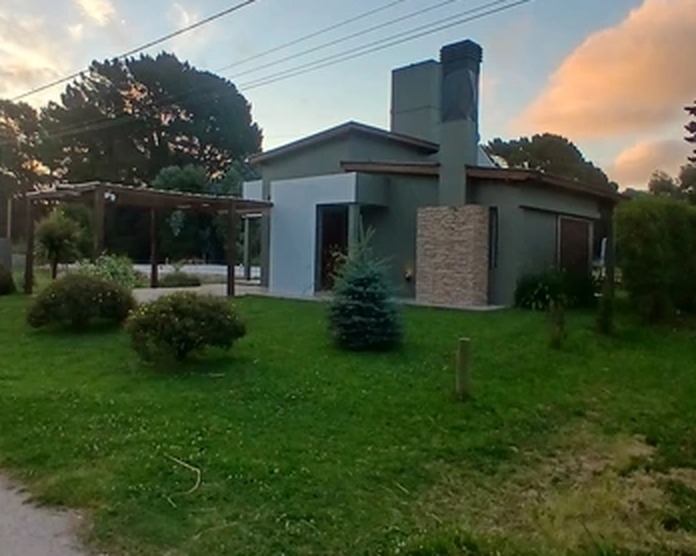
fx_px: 432
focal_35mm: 21
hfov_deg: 77.7
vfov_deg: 65.4
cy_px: 262
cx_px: 348
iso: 50
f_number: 2.2
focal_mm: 1.4
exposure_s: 1/186
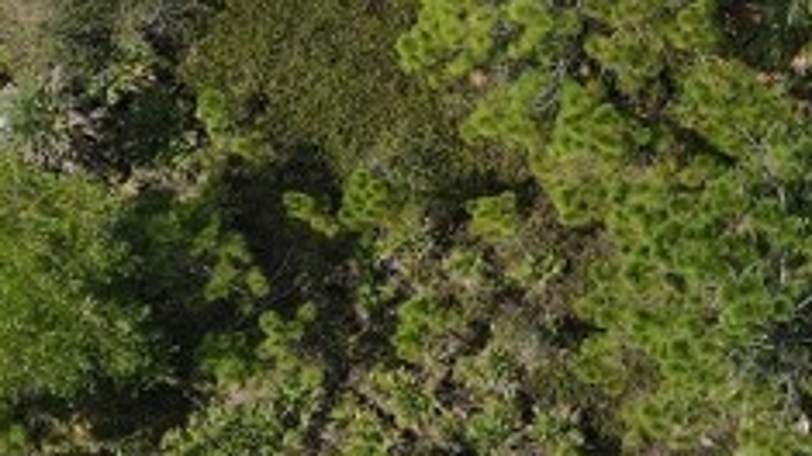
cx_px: 1182
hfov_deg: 17.1
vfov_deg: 10.6
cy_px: 318
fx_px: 2454
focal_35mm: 114
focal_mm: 4.5
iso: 100
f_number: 2.8
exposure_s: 1/640
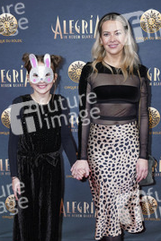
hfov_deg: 24.6
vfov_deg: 35.9
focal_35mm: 55
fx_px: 369
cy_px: 159
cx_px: 80
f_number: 5.6
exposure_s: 1/200
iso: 2000
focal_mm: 37
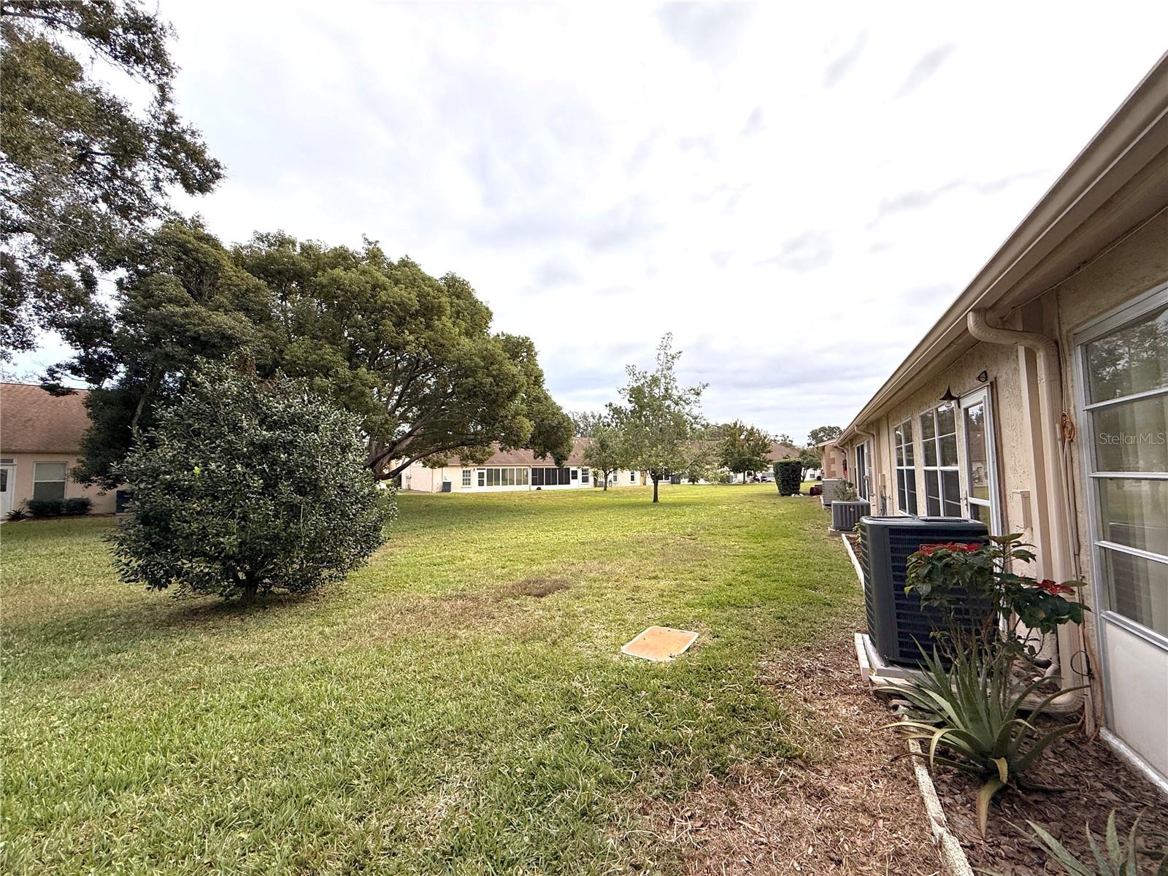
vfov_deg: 85.7
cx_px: 584
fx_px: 472
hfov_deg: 102.1
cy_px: 438
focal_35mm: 14
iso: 50
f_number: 2.2
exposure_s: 1/2611
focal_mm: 2.22
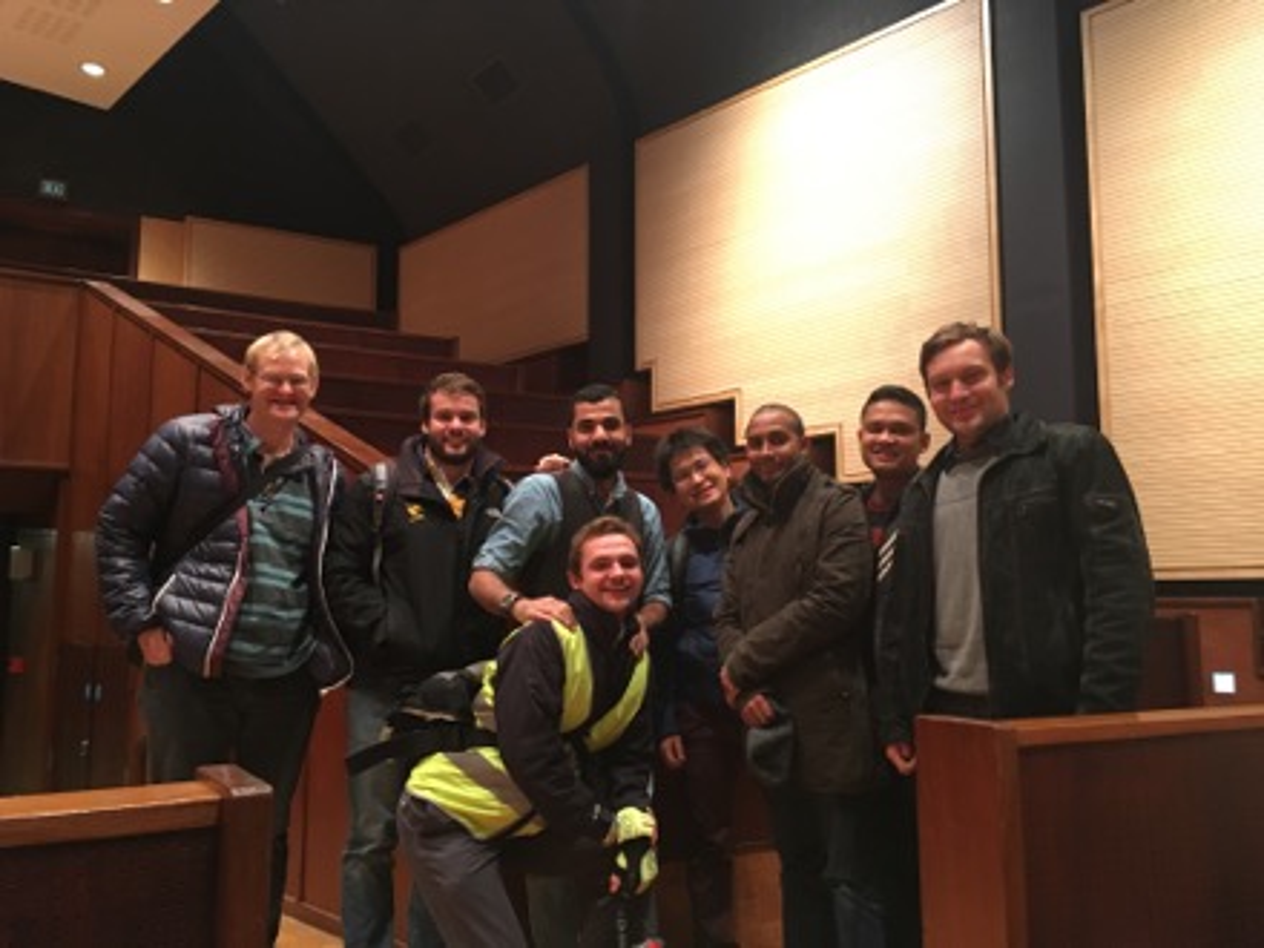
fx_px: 1059
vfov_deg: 48.2
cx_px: 632
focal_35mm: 29
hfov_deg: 61.7
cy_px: 474
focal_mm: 4.15
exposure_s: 1/20
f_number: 2.2
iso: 200
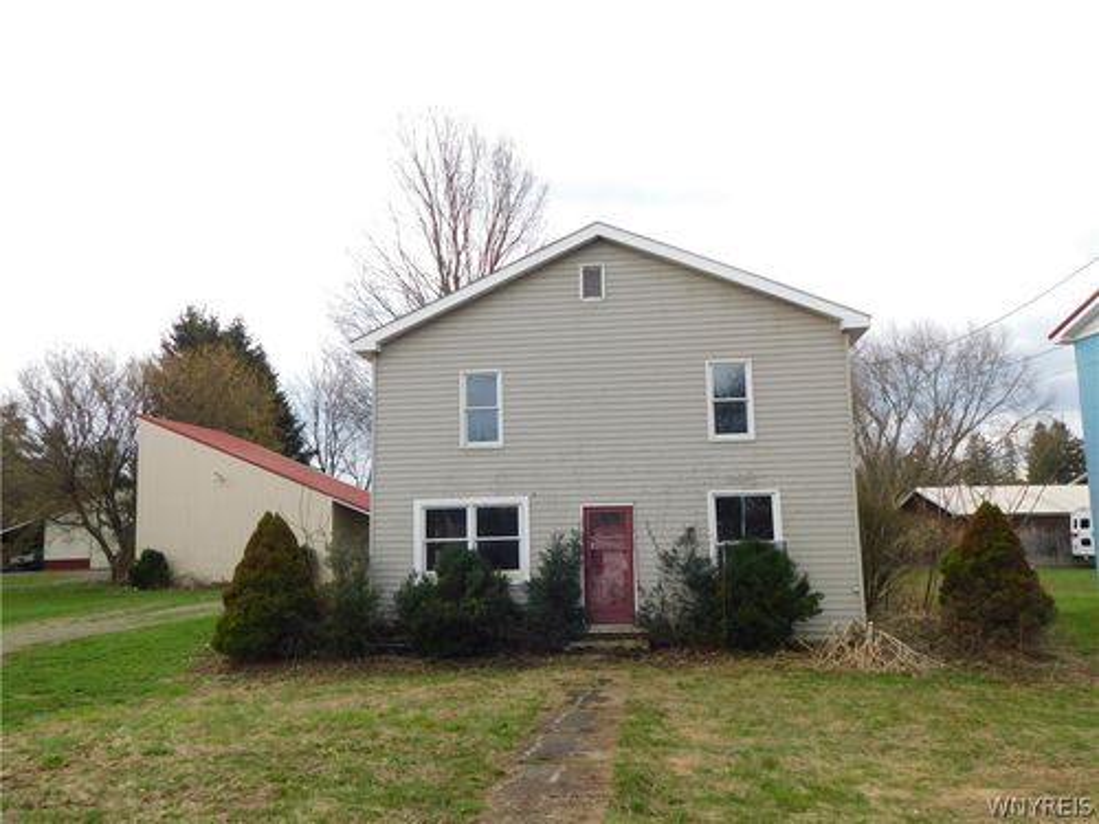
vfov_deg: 49.7
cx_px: 550
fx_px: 889
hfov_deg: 63.4
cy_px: 412
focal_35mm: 28
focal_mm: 4.9
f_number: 3.2
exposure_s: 1/160
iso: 125
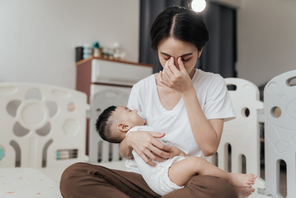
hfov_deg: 54.4
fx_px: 288
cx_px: 148
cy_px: 99
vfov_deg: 37.9
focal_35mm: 35
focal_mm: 35
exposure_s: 1/1250
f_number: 1.8
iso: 320
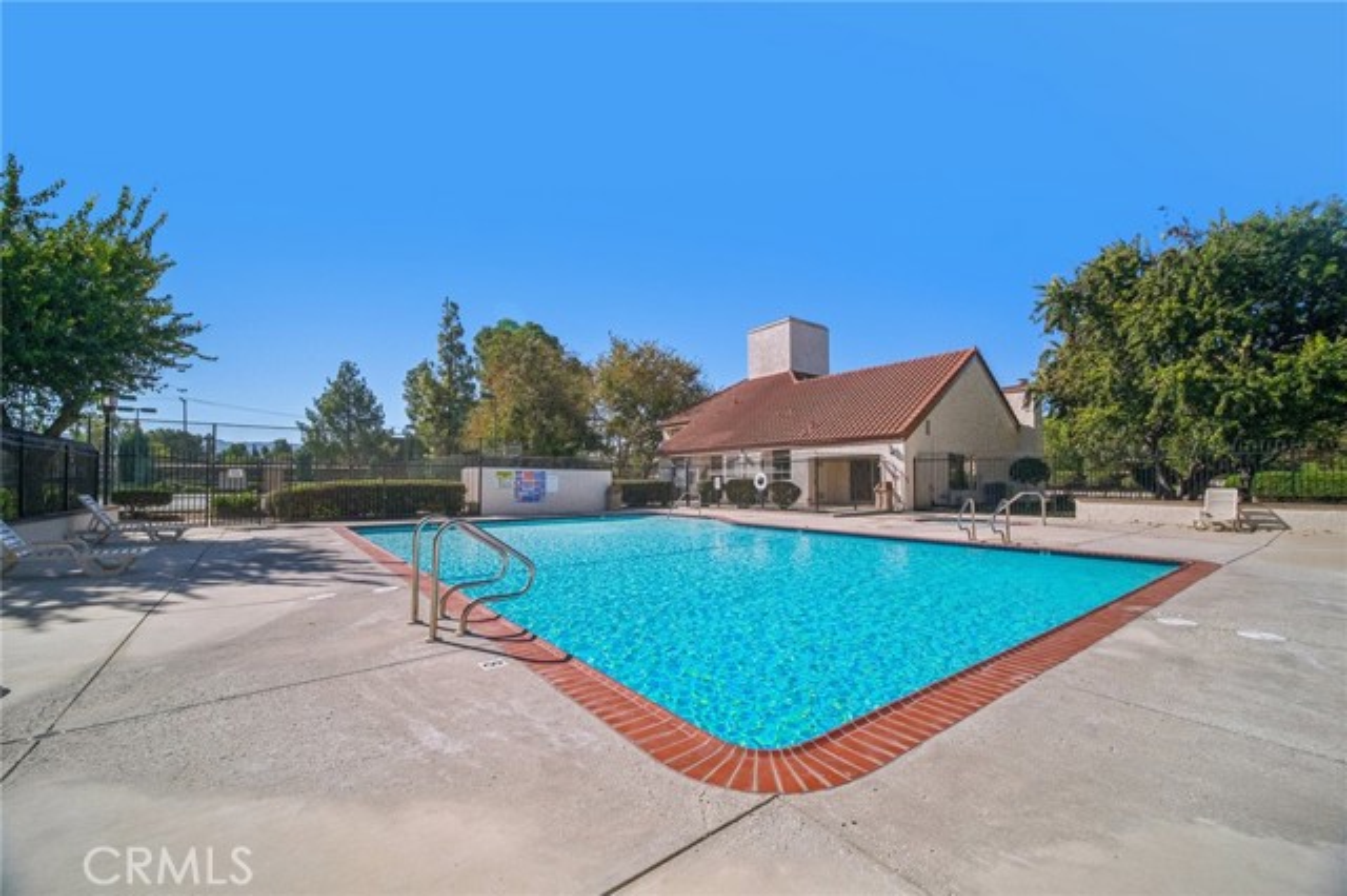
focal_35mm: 14
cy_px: 448
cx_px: 674
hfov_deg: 104.3
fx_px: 524
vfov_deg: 81.1
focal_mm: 9
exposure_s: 1/420
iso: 160
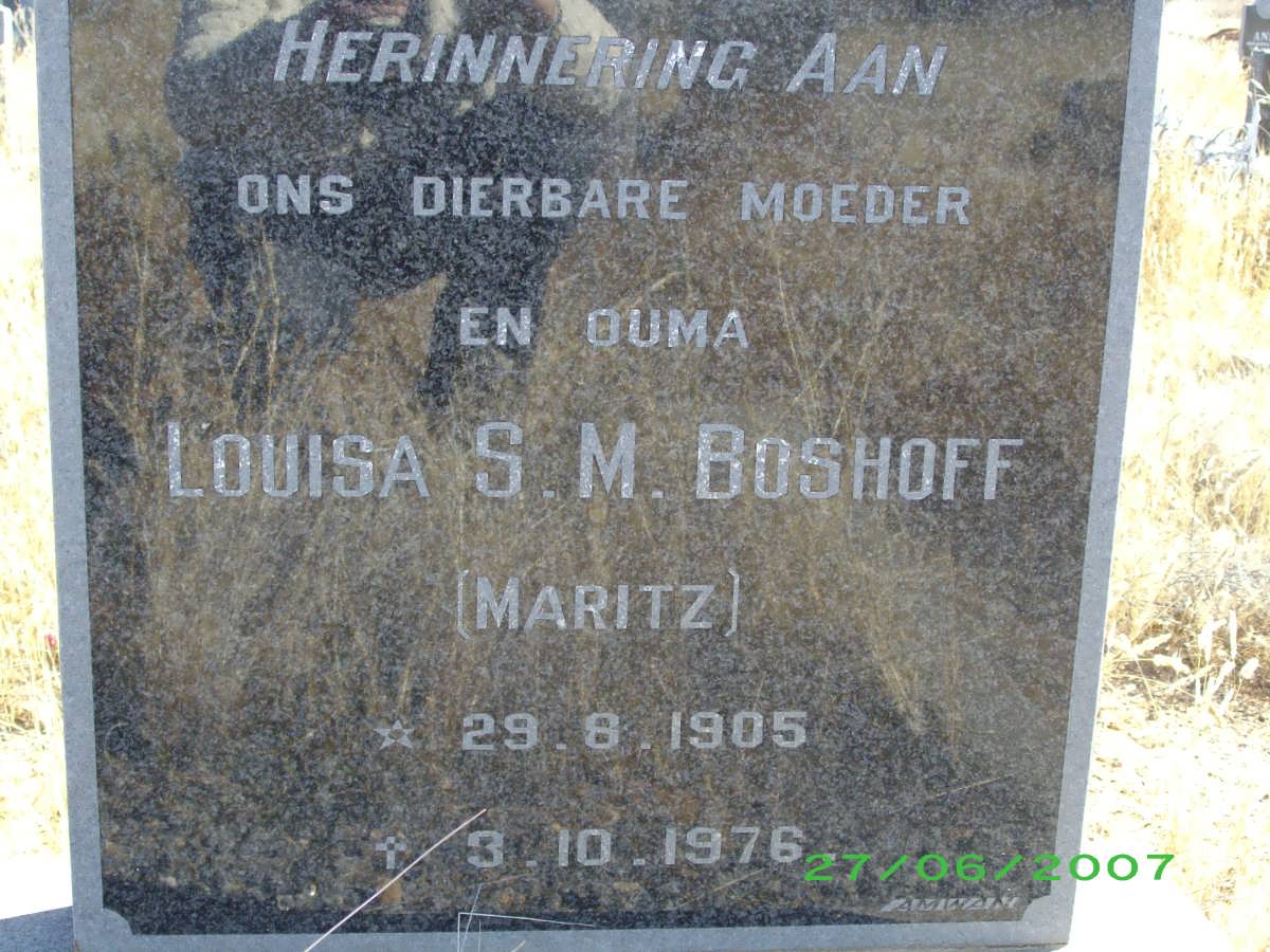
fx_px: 2055
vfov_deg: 26.1
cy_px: 476
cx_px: 635
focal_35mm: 56
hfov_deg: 34.3
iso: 160
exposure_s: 1/250
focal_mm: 9.2
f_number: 3.4
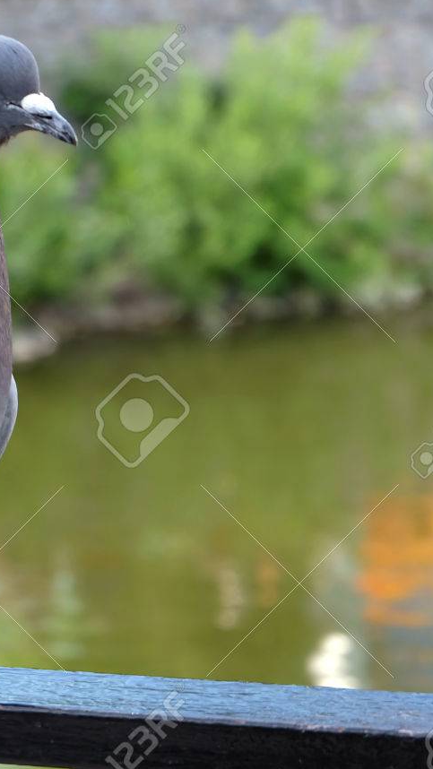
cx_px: -30
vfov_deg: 18.0
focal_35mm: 119
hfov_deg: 10.1
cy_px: 384
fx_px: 2428
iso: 200
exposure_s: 1/90
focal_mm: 50
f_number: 5.6
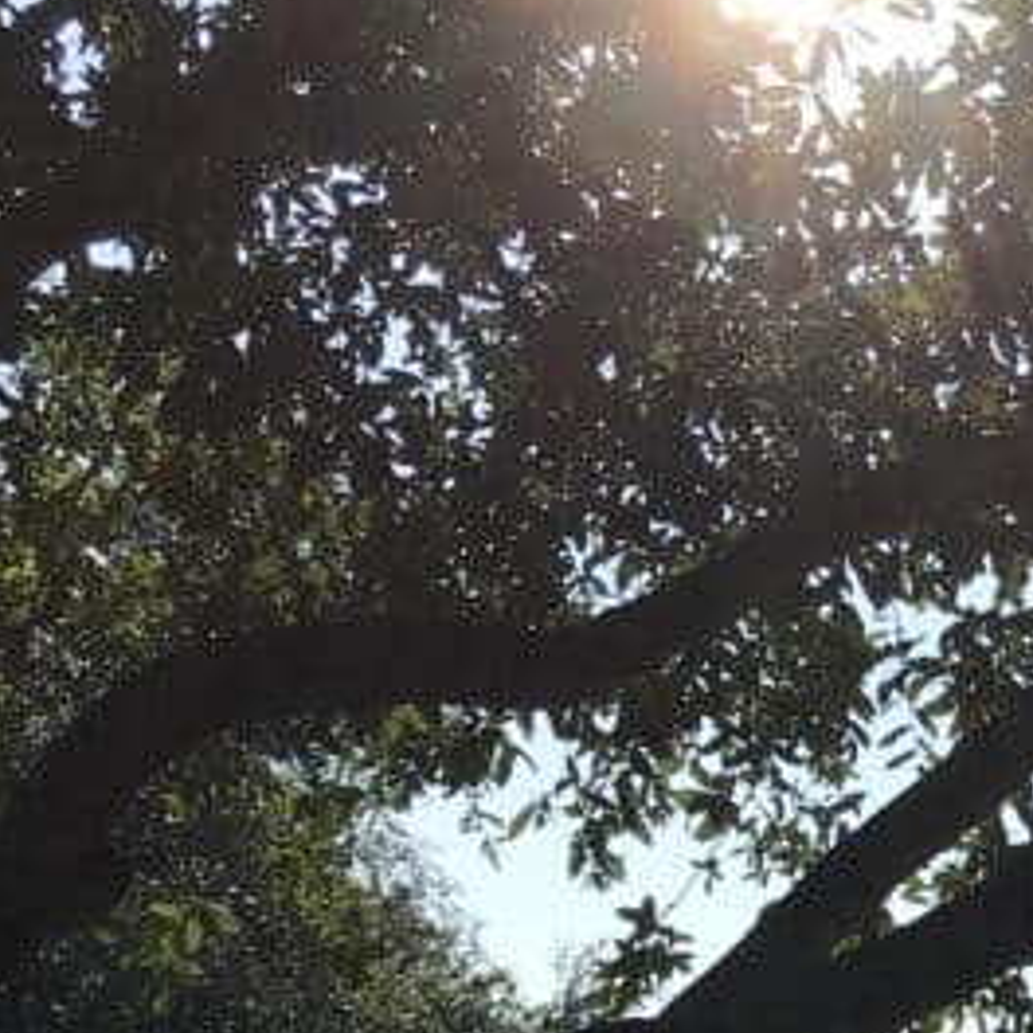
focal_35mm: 96
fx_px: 3241
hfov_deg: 17.0
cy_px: 1252
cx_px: 1362
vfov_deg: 17.3
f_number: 1.8
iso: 20
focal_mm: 3.99
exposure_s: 1/4566
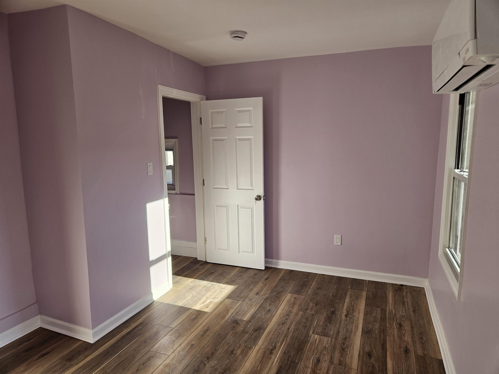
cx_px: 250
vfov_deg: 58.9
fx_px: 332
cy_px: 187
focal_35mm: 23
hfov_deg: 73.9
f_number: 1.8
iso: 32
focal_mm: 5.4
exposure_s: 1/253
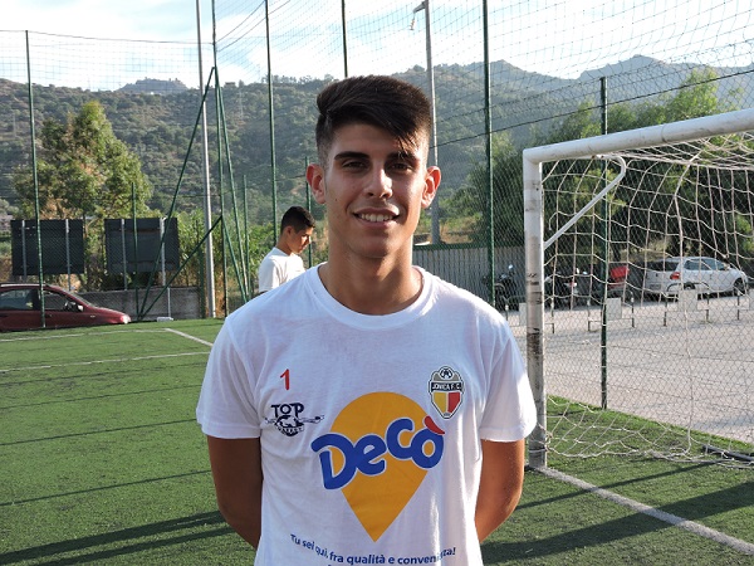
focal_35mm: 40
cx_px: 377
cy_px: 283
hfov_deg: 46.8
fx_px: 871
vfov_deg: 36.0
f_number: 3.8
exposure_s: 1/320
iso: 100
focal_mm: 7.2
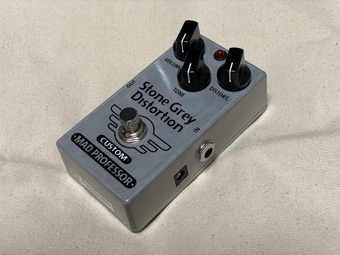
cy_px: 128
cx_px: 170
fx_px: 511
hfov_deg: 36.8
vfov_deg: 28.0
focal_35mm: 52
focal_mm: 6
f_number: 2
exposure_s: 1/100
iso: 160
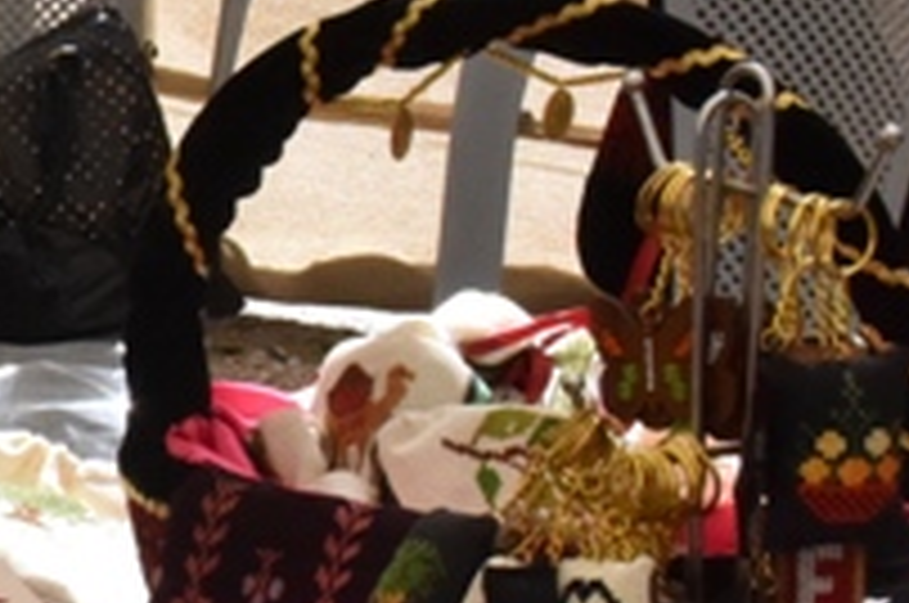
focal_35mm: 193
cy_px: 299
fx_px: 4865
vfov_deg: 7.1
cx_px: -680
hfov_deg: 10.1
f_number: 18
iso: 3200
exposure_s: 1/1250
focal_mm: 38
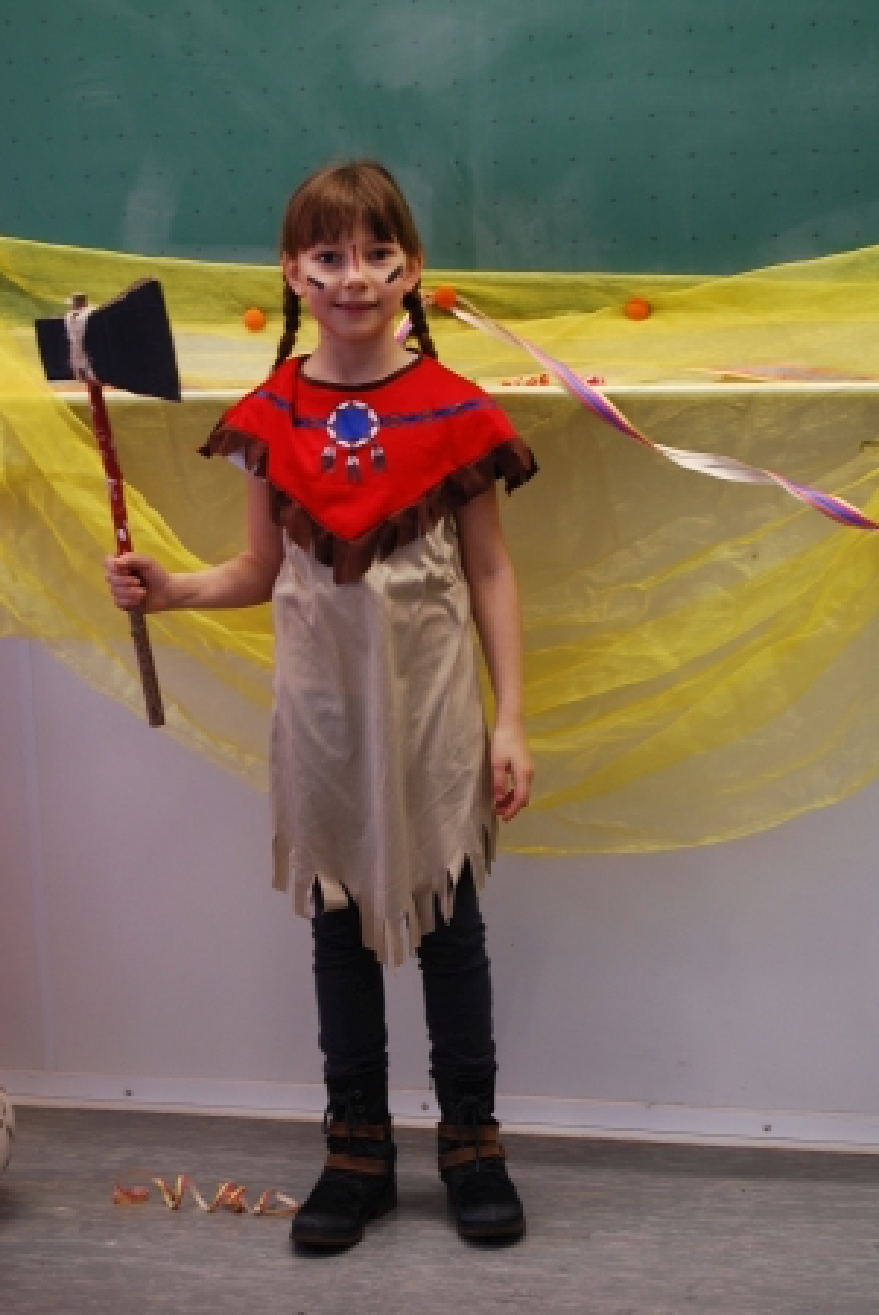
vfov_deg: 24.6
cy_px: 658
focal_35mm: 82
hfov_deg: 16.6
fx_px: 3014
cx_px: 440
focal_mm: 55
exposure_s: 1/30
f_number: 5.6
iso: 280
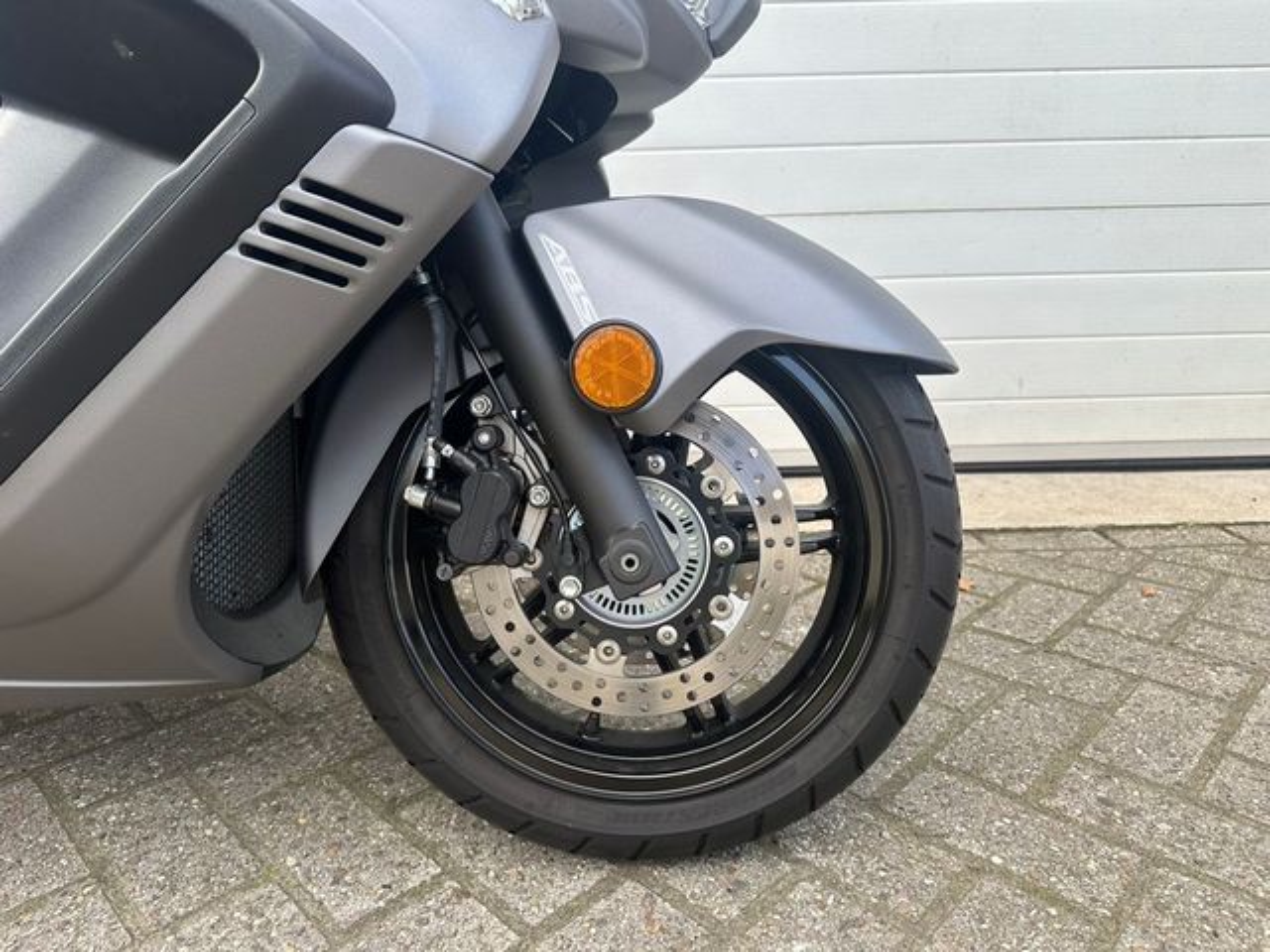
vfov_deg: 56.8
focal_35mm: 24
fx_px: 881
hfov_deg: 71.6
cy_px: 476
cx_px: 635
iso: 80
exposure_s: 1/709
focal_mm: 6.86
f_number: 1.78
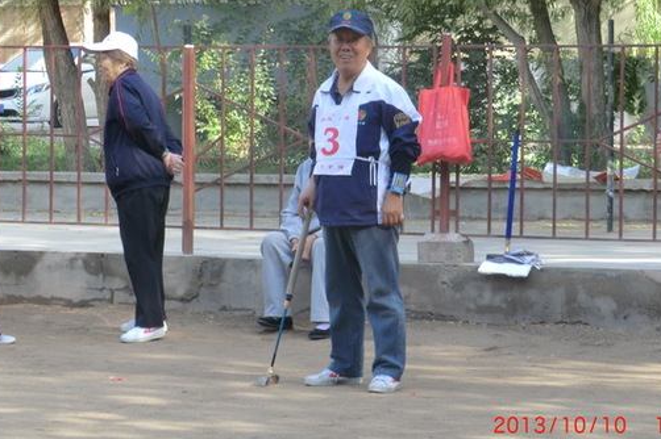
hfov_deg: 13.4
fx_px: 2807
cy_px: 189
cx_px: 377
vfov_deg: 9.0
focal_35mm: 153
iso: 100
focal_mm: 22
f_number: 5.2
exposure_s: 1/60
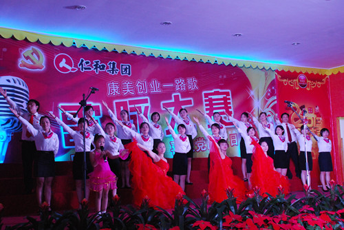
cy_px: 115
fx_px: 459
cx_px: 172
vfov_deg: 28.1
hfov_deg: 41.1
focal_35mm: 48
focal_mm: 32
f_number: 6.3
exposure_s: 1/60
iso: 1600
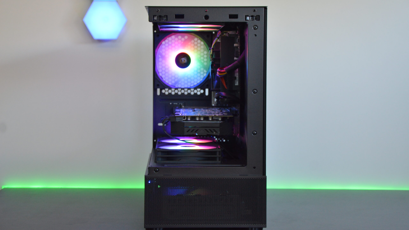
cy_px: 99
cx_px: 204
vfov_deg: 18.3
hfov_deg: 31.9
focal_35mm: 66
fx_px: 716
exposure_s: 1/60
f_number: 4.8
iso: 800
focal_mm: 42
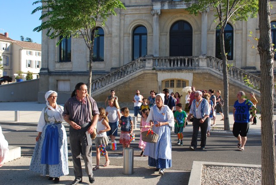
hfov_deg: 53.1
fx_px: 276
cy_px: 92
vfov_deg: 37.0
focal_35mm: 36
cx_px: 138
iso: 200
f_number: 7.1
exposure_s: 1/200
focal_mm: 24
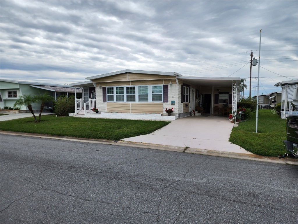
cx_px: 149
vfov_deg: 58.9
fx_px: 198
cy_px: 112
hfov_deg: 73.9
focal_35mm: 23
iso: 12
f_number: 1.8
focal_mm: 6.4
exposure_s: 1/601
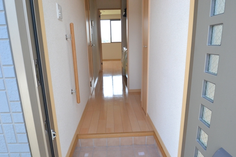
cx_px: 118
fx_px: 147
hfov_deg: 77.3
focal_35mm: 22
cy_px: 78
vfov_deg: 56.1
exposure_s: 1/320
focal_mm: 15
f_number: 9
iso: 1600
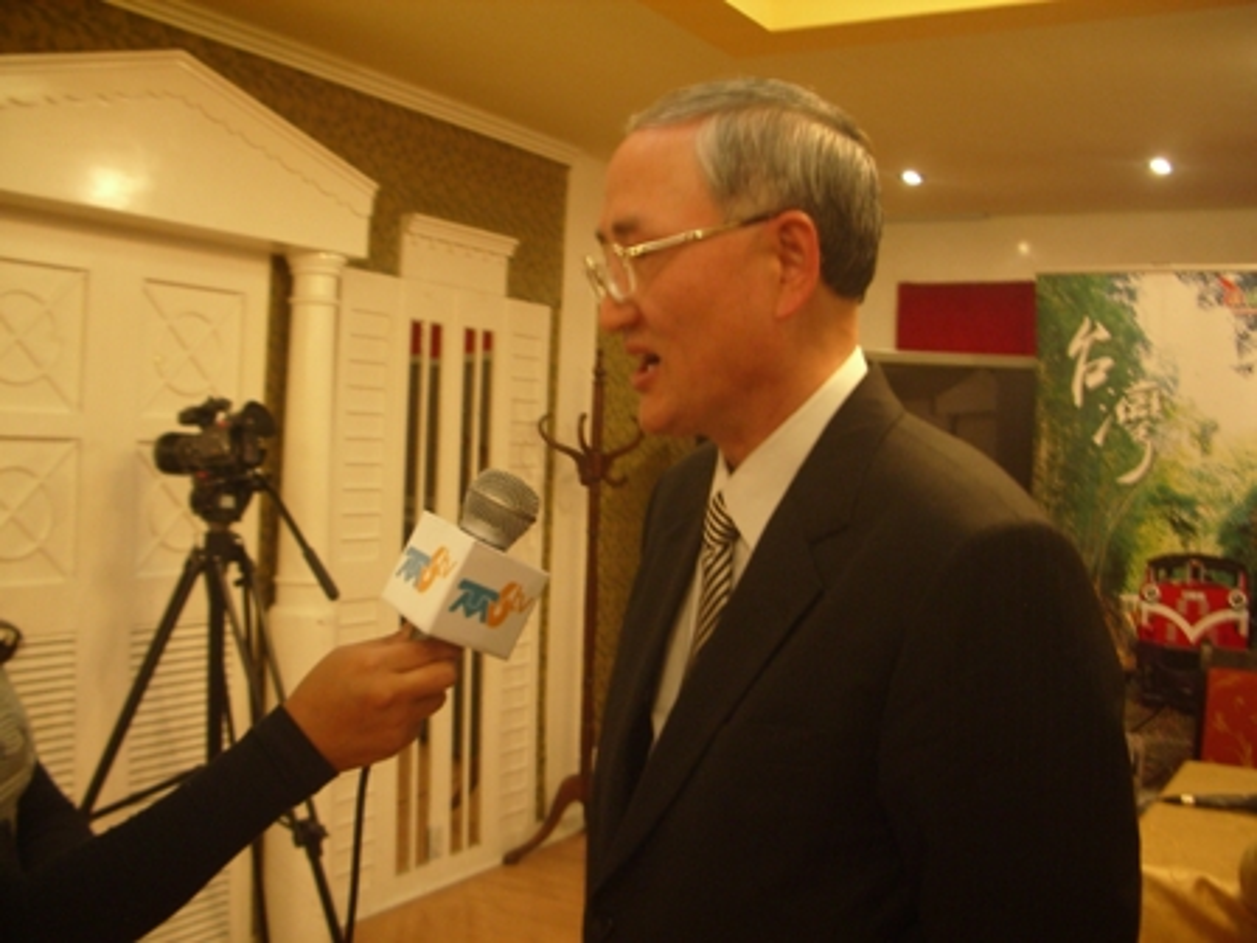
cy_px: 472
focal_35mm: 35
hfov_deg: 52.6
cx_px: 628
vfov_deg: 40.7
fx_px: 1271
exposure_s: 1/4
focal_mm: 5.8
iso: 200
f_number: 2.6
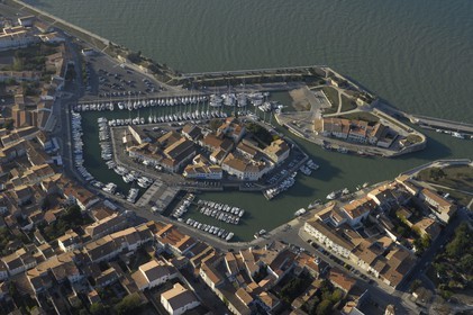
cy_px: 158
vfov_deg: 28.9
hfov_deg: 42.4
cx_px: 236
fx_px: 610
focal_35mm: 46
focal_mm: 31
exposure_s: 1/500
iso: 100
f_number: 5
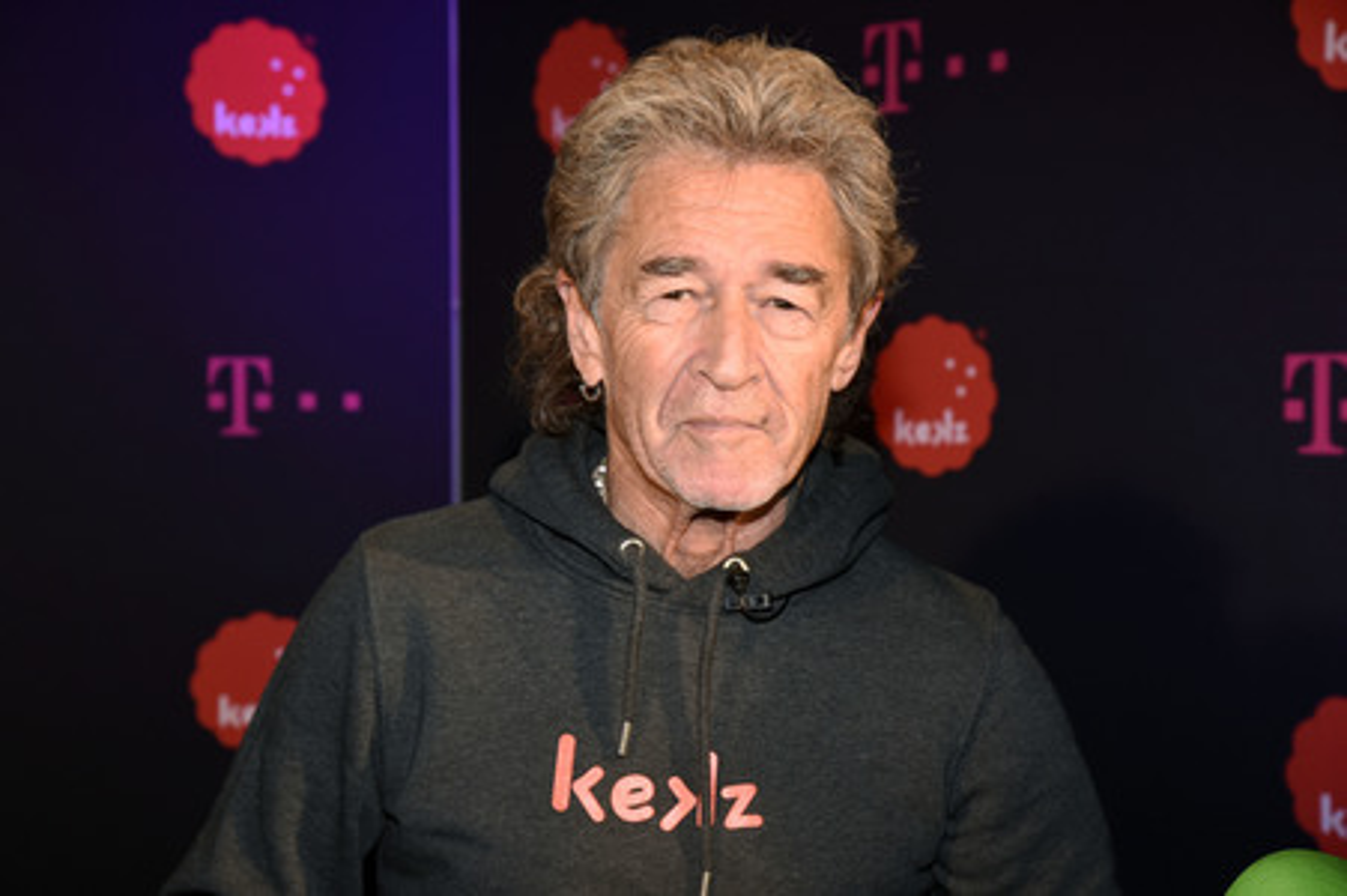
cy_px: 448
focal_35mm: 70
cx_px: 674
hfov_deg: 28.9
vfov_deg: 19.4
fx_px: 2617
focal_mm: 70
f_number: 6.3
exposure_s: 1/125
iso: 1600
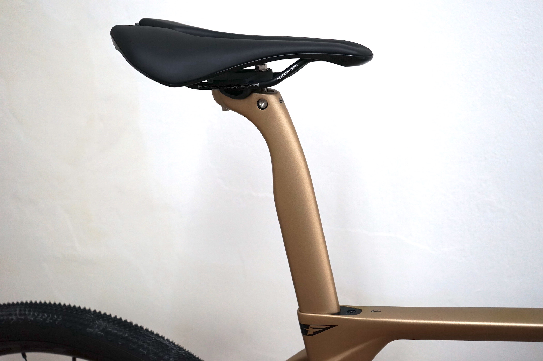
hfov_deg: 41.1
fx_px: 723
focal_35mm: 48
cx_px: 272
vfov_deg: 28.0
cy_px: 180
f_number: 4.5
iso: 1250
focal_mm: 48
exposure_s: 1/160
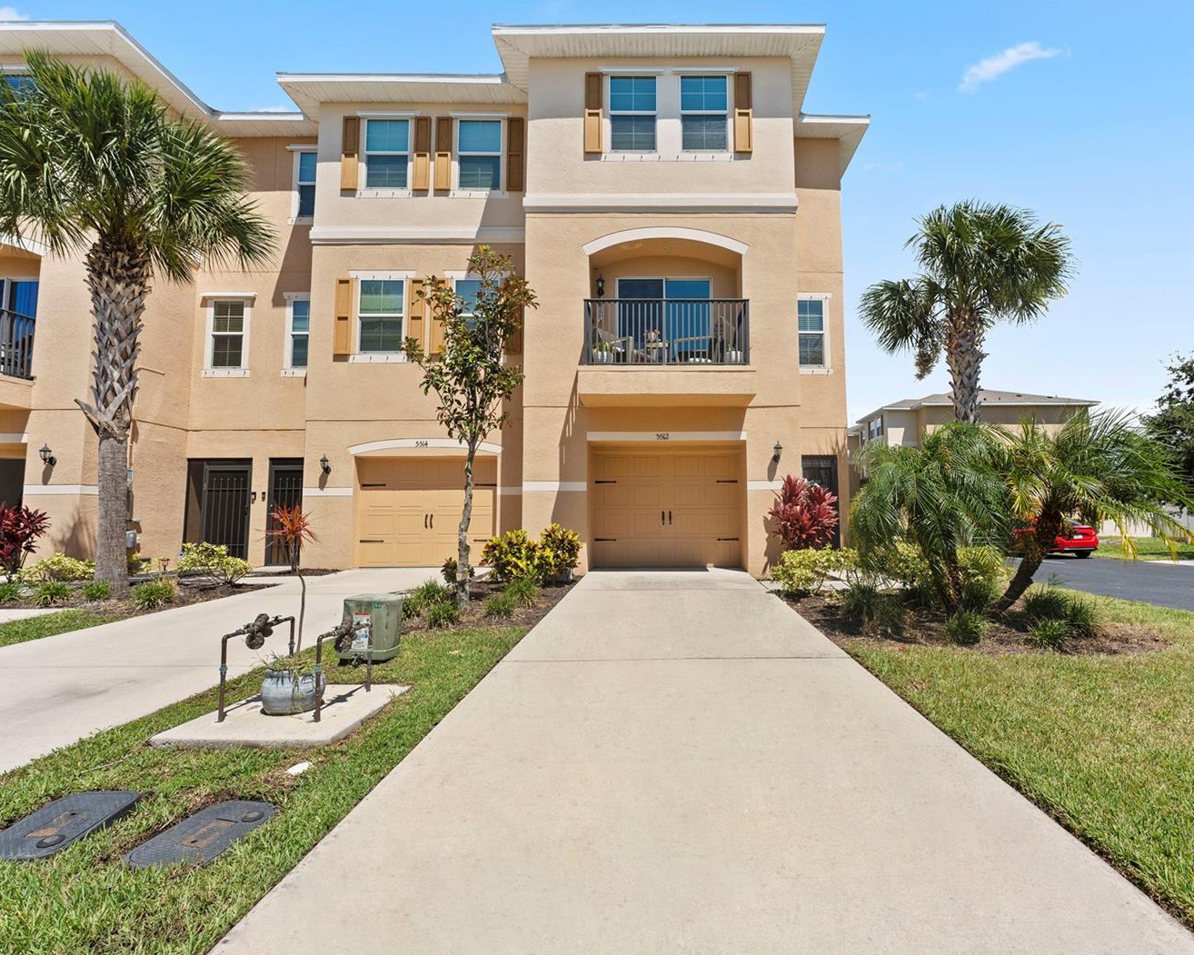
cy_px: 478
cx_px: 664
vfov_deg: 80.4
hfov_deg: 92.7
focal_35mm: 16
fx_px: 565
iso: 640
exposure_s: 1/200
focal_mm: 14
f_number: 5.6
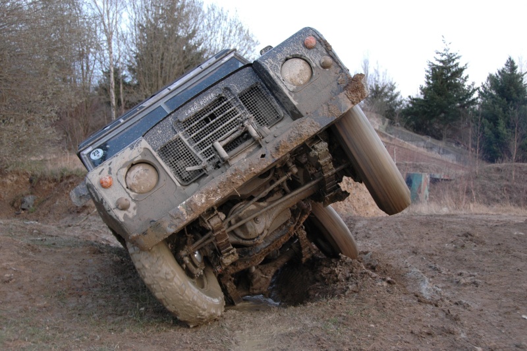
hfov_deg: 38.9
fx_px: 746
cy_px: 176
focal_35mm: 51
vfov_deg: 26.4
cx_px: 264
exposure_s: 1/40
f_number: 4.2
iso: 320
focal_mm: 34
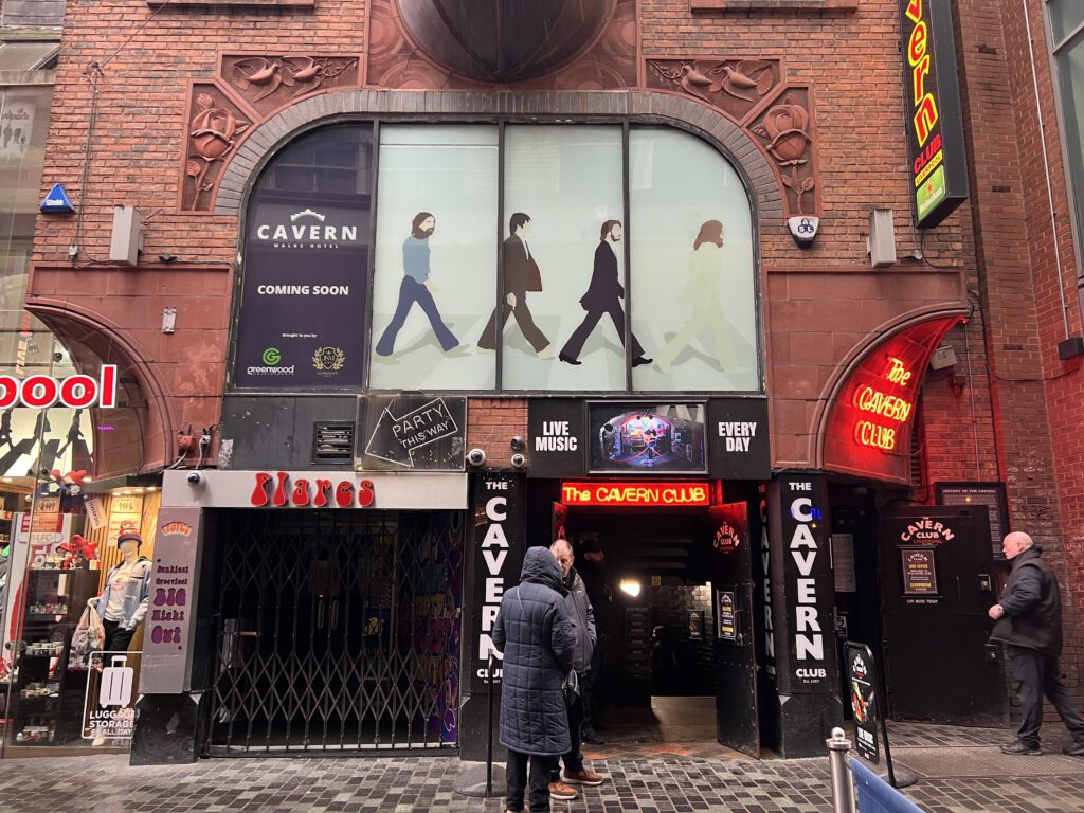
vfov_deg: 53.1
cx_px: 542
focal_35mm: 26
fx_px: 814
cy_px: 406
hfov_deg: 67.3
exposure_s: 1/50
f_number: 1.5
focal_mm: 5.7
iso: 100
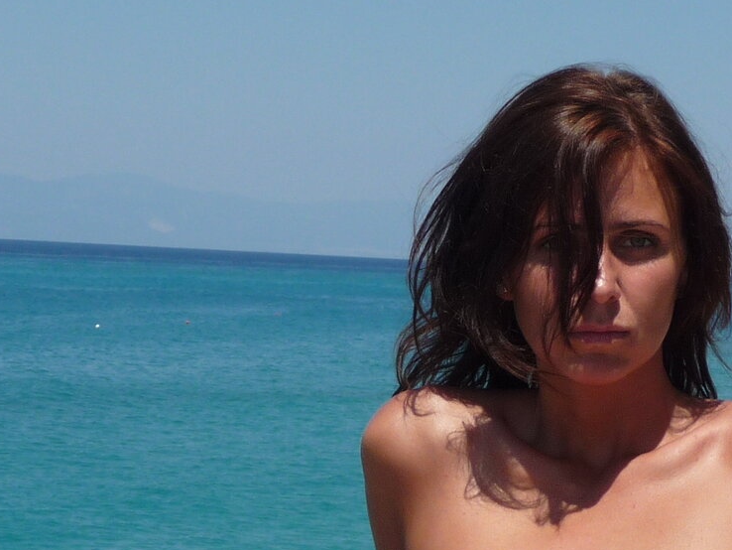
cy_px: 296
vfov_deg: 10.4
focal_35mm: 143
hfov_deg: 13.8
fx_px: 3025
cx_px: 456
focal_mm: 9.3
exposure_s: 1/250
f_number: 10
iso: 100
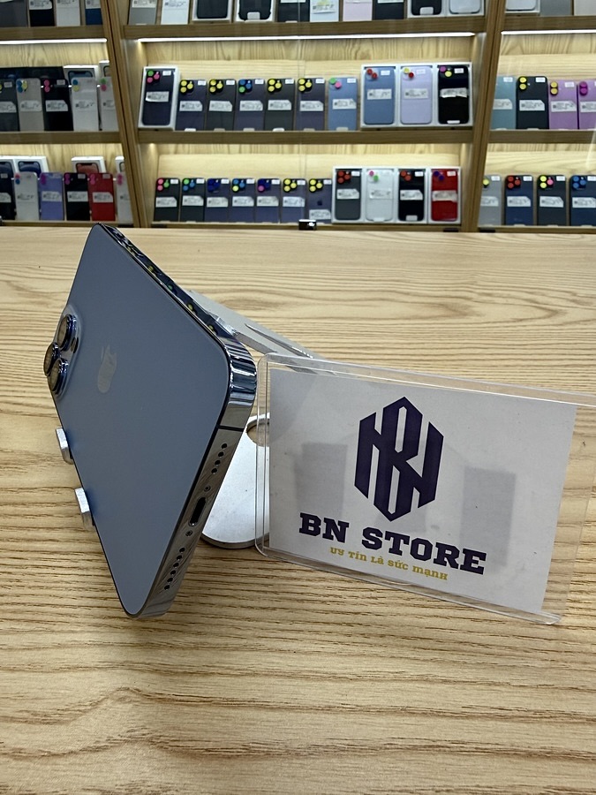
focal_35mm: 24
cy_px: 398
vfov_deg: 71.6
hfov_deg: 56.8
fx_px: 551
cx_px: 298
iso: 80
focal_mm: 2.22
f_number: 2.2
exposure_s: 1/120
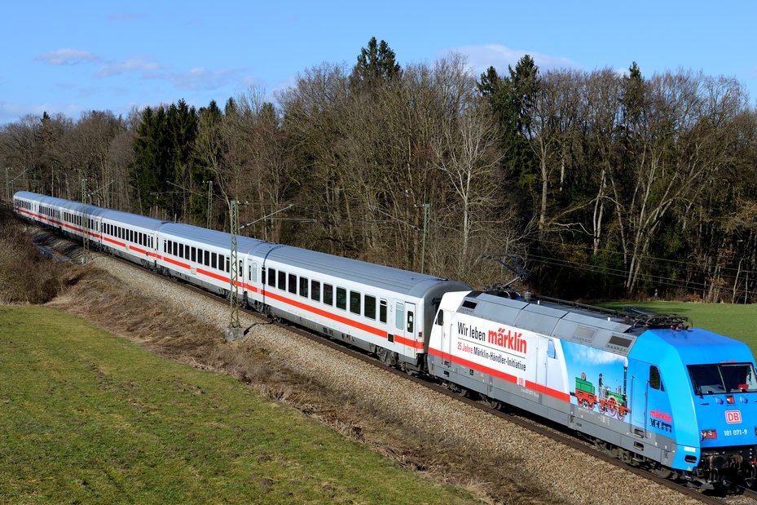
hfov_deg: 32.4
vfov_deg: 21.9
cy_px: 281
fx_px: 1303
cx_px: 411
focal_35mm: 62
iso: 250
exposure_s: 1/1600
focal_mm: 48
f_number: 6.3
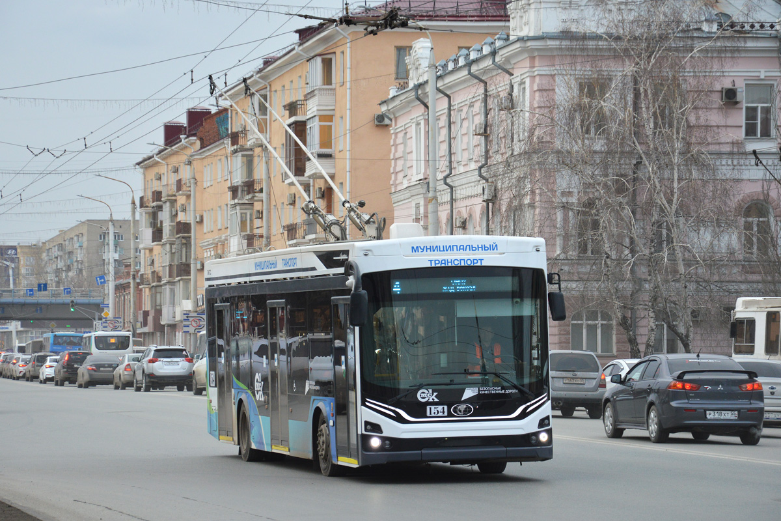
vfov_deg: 10.2
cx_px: 390
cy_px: 260
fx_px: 2929
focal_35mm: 135
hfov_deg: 15.2
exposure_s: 1/320
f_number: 6.3
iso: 400
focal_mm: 90
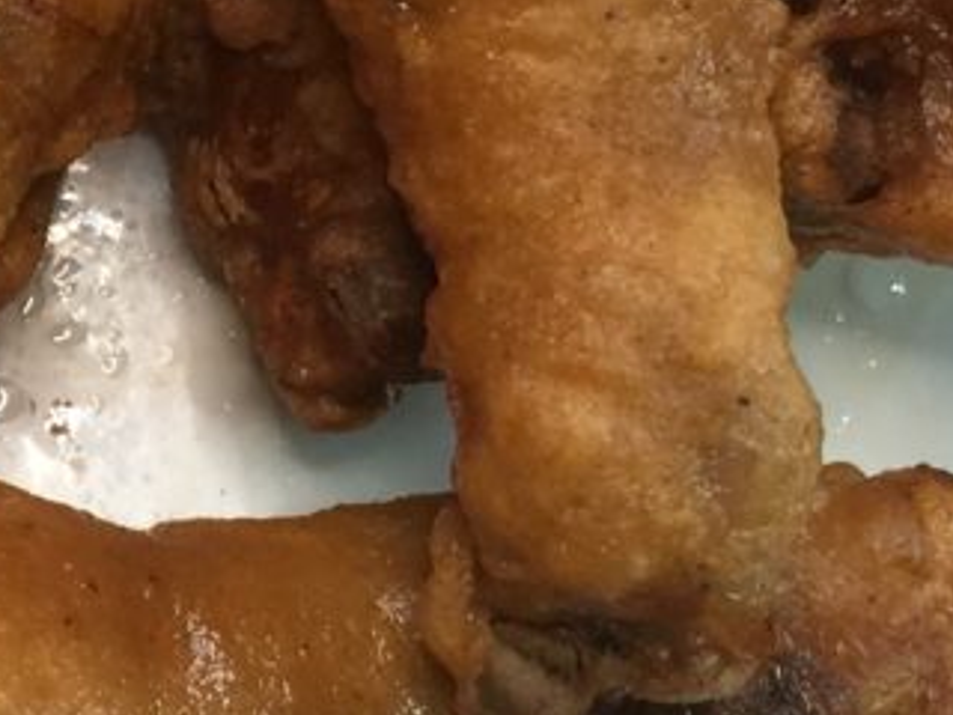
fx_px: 3827
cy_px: -60
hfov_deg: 13.7
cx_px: -232
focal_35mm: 139
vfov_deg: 10.5
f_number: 2.2
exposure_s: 1/30
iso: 32
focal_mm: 4.15
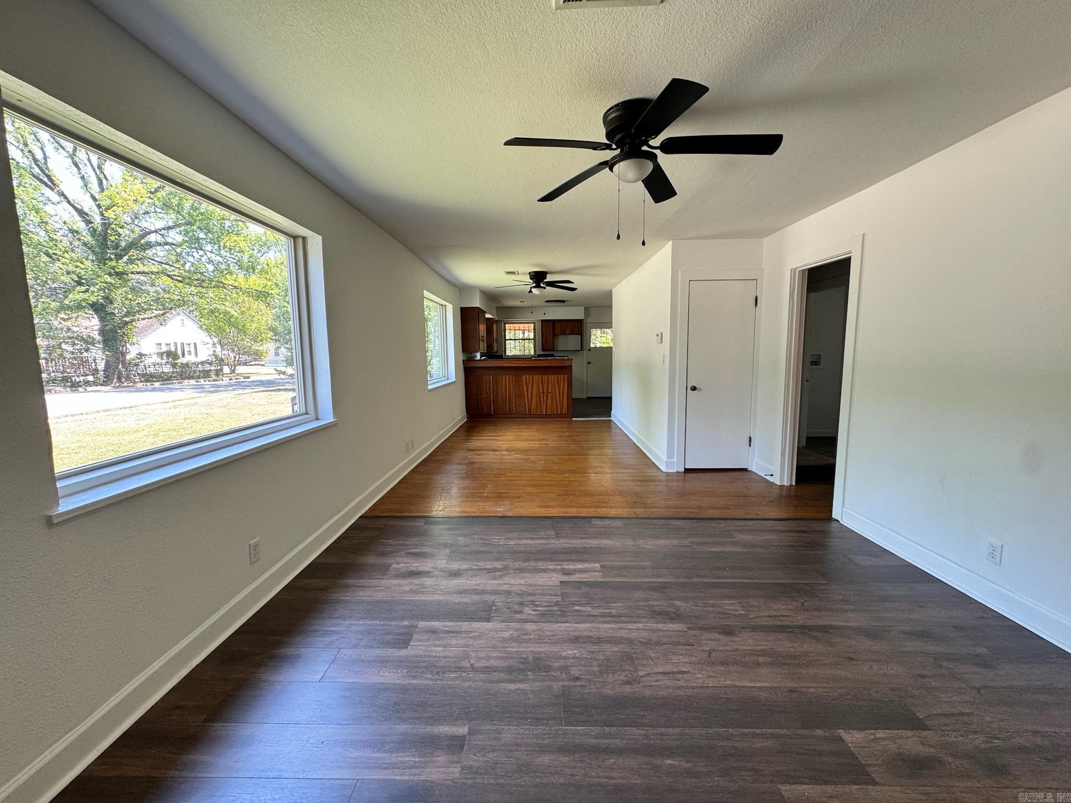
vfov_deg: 85.7
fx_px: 433
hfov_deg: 102.1
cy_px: 402
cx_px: 536
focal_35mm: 14
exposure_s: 1/99
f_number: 2.2
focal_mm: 2.22
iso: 160
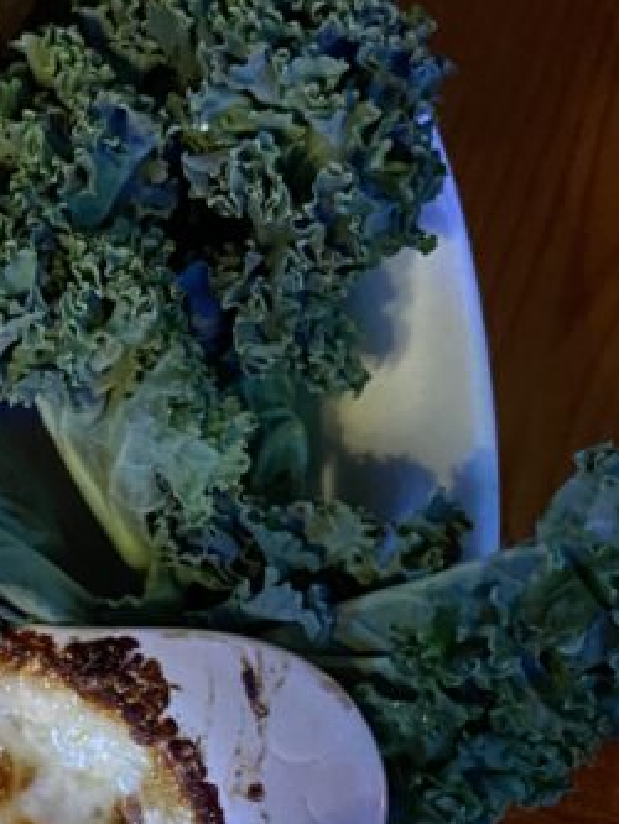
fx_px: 1906
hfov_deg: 17.2
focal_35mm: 80
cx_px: -208
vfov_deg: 23.8
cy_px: 727
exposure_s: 1/30
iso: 640
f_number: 1.8
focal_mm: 4.25
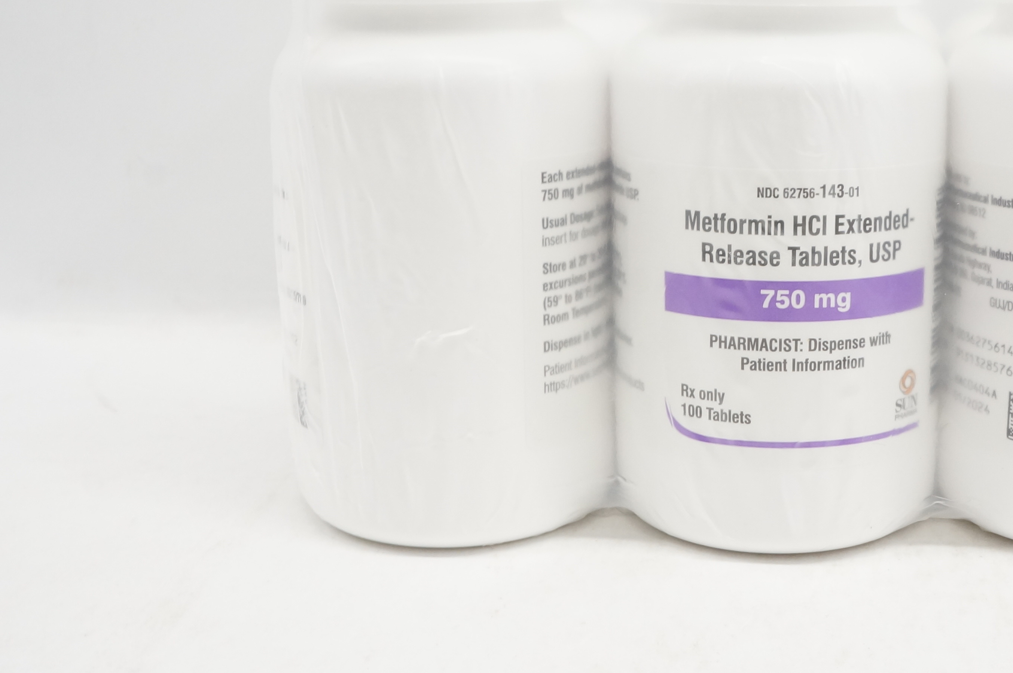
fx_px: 1377
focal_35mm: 49
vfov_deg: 27.3
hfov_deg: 39.4
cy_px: 237
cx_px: 751
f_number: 13
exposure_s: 1/30
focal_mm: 18
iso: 800
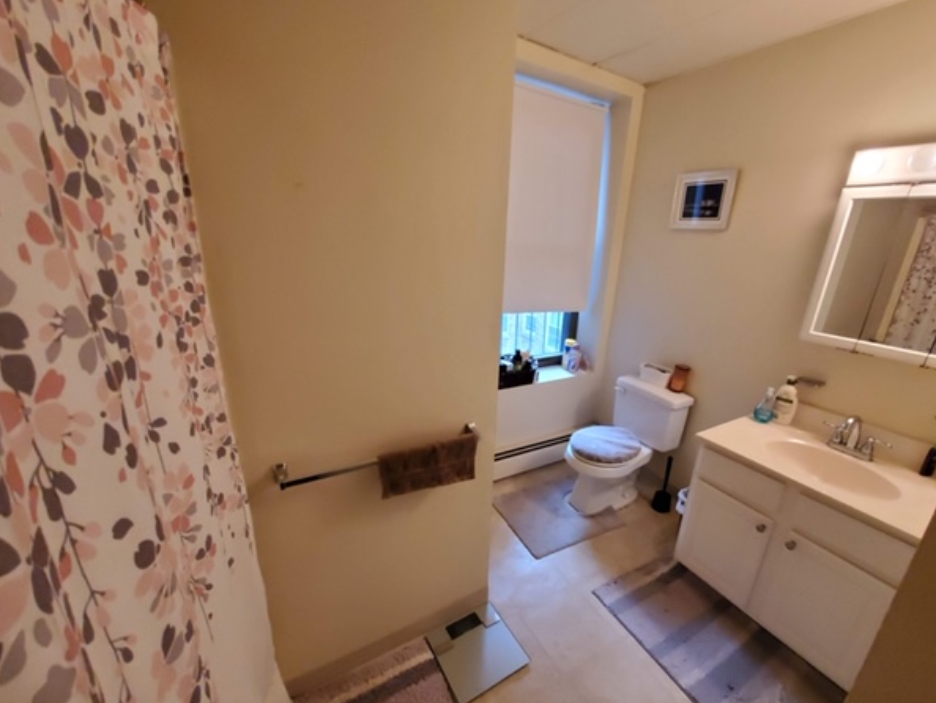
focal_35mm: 14
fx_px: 379
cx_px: 498
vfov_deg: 85.7
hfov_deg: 101.9
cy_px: 367
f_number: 2.2
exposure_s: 1/39
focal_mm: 1.8
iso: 500
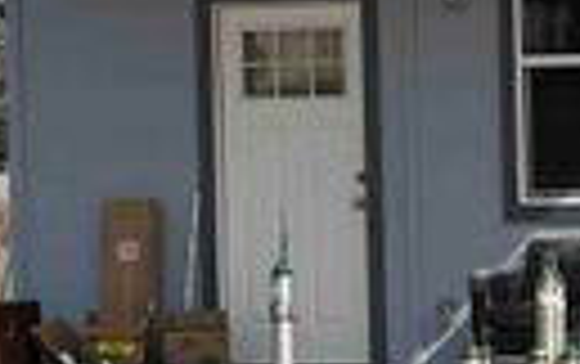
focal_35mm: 316
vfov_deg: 4.2
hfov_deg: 6.6
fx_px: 5002
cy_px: 213
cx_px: 589
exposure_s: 1/903
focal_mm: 9
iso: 32
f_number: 2.8
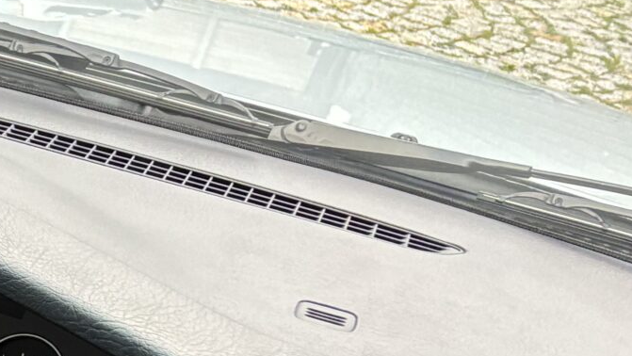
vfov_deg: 10.4
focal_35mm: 108
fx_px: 1811
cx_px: -571
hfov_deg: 16.1
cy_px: 679
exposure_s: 1/60
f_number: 1.6
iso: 250
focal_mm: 5.96
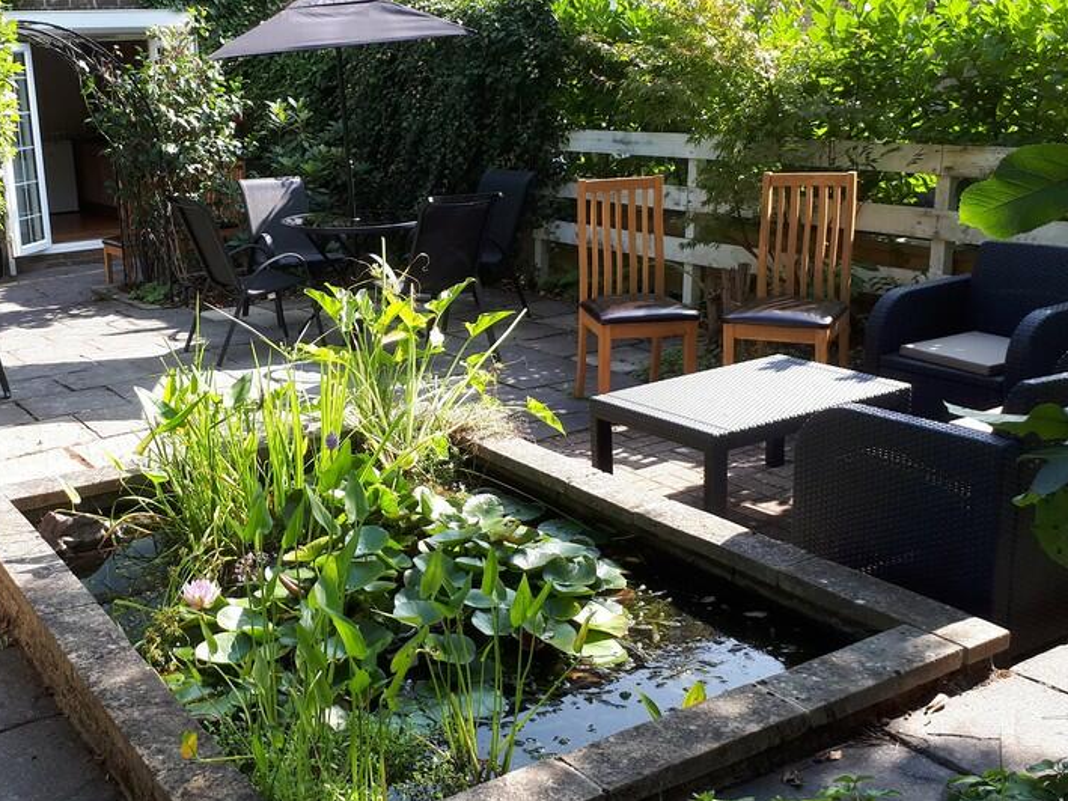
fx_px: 1203
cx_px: 345
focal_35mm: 39
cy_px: 373
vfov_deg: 36.8
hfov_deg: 47.0
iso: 40
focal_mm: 3.6
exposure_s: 1/228
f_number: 1.9
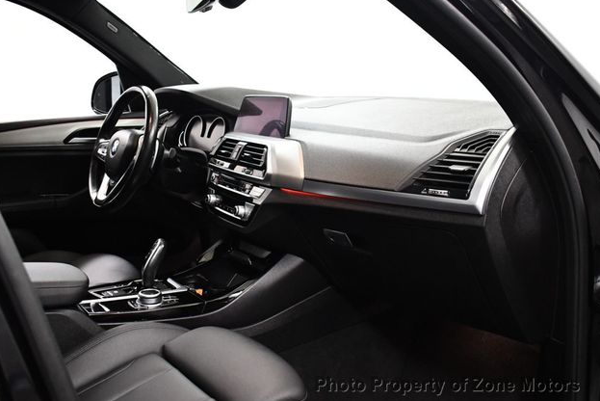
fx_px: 617
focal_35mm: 37
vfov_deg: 36.0
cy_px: 197
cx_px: 303
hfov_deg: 51.9
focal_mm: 18
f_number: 3.5
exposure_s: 1/100
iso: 3200
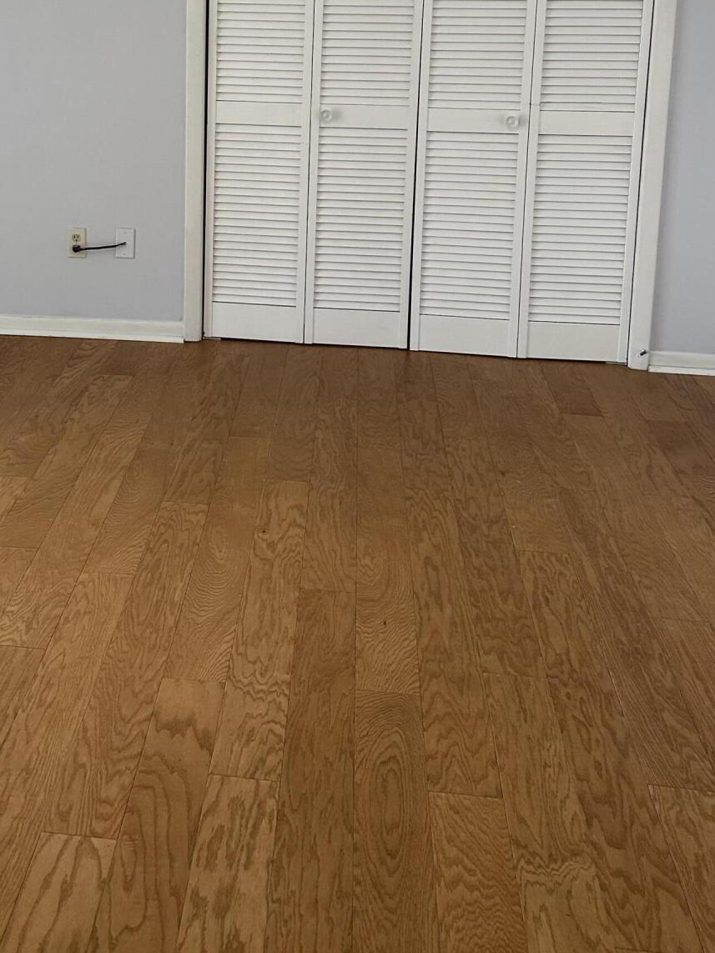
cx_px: 211
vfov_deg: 42.1
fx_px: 1157
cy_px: 148
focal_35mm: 42
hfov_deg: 33.9
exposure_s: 1/60
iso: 160
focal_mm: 6.86
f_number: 1.78
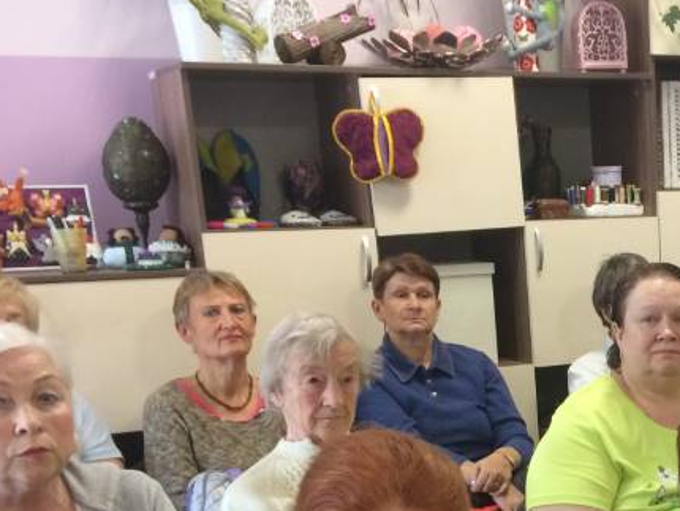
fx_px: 1356
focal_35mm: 69
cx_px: 754
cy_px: 544
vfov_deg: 20.5
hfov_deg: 25.9
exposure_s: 1/33
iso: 200
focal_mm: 4.15
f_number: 2.2
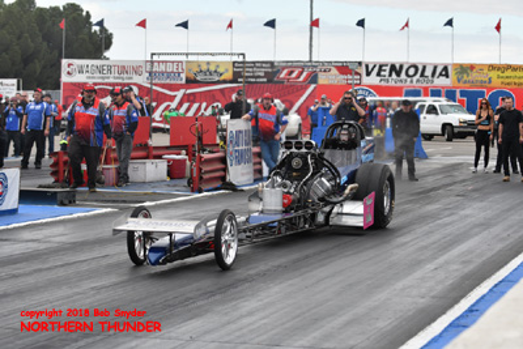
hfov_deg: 19.4
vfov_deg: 13.1
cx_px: 262
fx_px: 1526
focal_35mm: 105
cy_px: 174
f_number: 5.6
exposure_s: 1/1000
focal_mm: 70
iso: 160
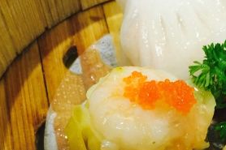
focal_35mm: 76
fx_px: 477
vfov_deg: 17.7
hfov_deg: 26.4
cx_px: 167
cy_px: 135
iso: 160
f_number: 2.2
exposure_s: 1/33
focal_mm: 4.15
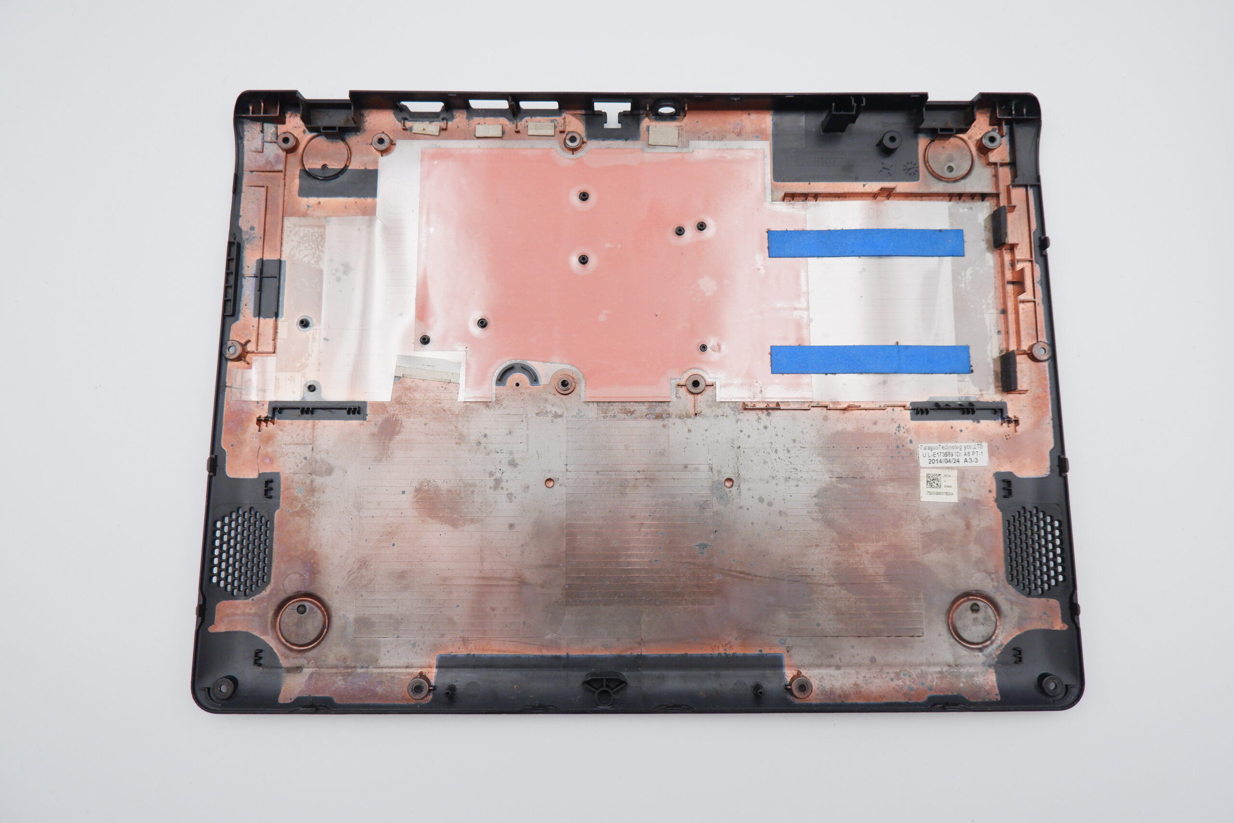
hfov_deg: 76.1
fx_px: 788
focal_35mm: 23
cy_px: 412
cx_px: 617
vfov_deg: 55.1
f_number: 5.6
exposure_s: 1/420
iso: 1250
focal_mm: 15
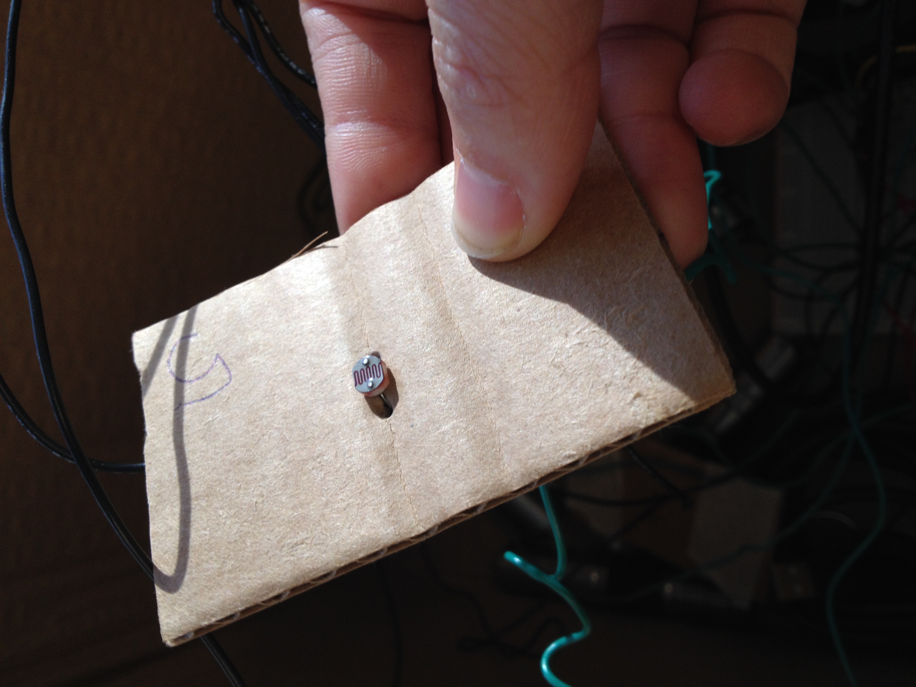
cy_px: 344
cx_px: 458
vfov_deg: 40.7
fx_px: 926
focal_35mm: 35
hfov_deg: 52.6
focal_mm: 4.28
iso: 64
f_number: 2.4
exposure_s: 1/40
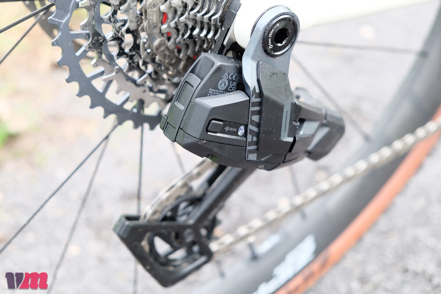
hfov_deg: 32.9
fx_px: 747
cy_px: 147
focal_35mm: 61
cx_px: 220
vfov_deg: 22.3
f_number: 4
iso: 500
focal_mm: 40.7
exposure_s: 1/140
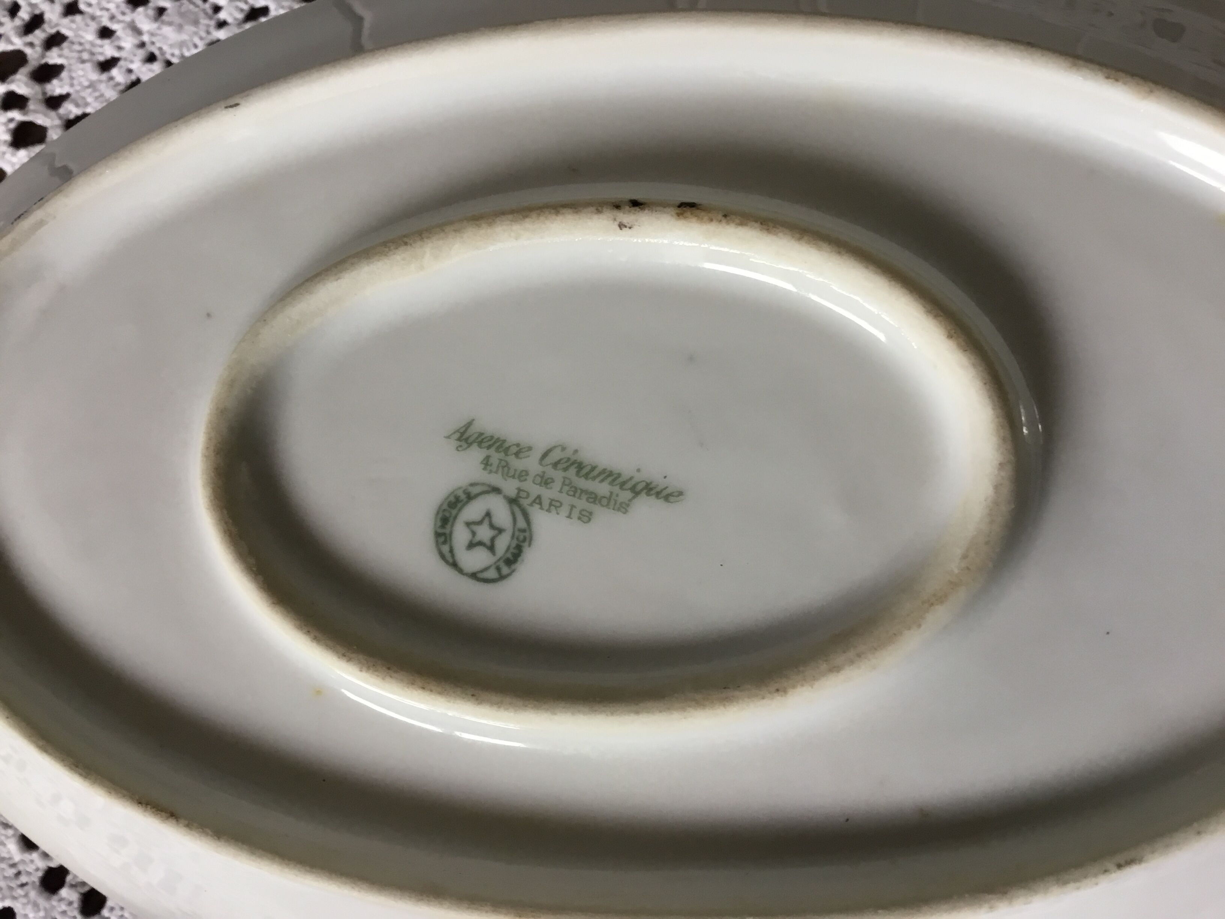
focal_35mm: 31
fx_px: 1097
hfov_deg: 58.4
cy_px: 460
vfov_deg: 45.4
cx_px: 612
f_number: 2.4
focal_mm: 3.3
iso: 64
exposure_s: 1/33
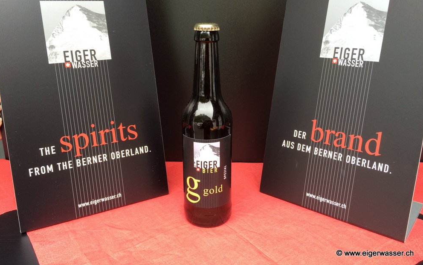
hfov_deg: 61.2
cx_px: 211
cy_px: 106
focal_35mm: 31
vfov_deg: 40.4
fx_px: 357
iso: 32
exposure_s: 1/50
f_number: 2.2
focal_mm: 4.15
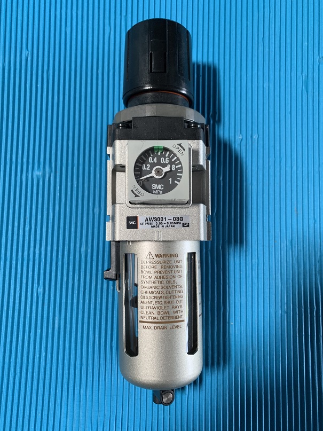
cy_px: 216
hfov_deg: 53.1
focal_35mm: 26
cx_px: 162
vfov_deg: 67.3
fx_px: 324
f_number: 1.8
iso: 125
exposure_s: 1/60
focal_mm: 4.25
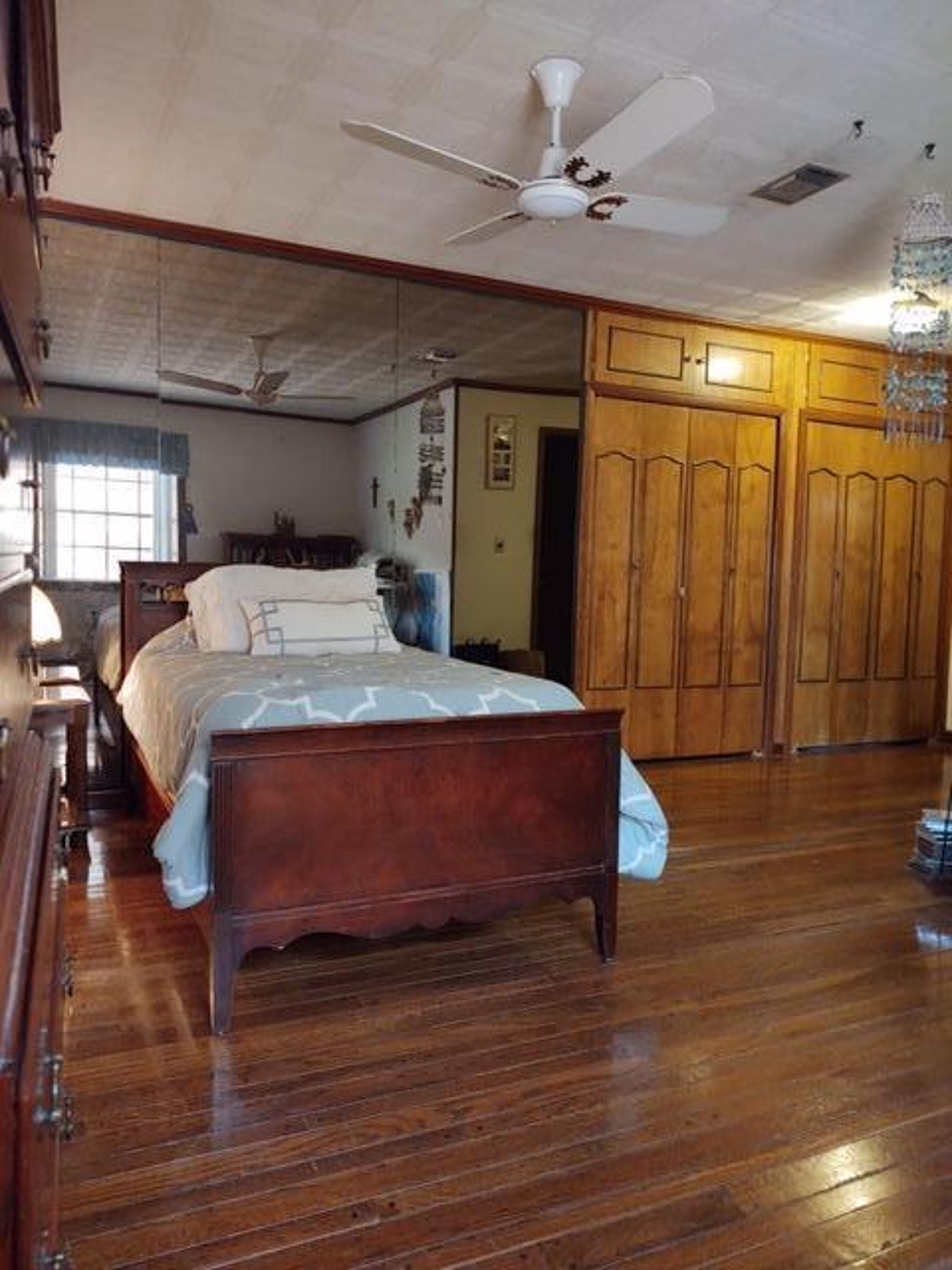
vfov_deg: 65.3
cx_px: 476
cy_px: 635
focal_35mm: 27
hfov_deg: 51.4
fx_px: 990
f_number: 1.7
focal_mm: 4.75
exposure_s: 1/25
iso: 384
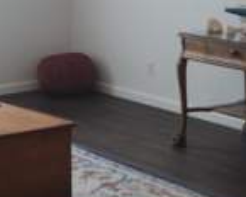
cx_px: 51
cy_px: 19
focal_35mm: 124
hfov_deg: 15.4
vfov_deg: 12.3
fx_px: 903
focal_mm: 5.4
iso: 32
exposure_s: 1/60
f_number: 1.8
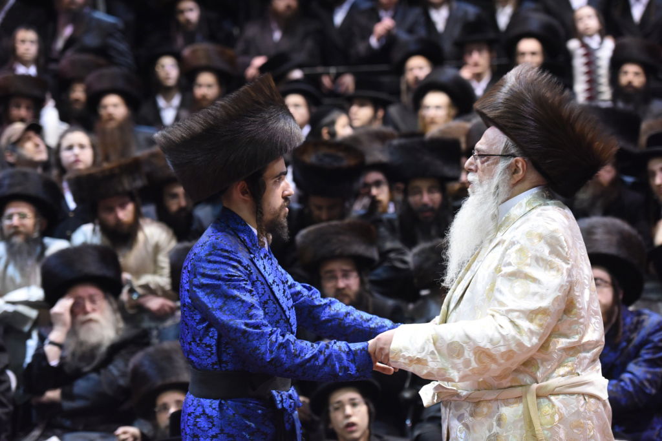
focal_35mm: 105
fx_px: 1931
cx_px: 331
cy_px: 220
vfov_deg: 13.0
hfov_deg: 19.5
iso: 2500
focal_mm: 105
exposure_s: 1/125
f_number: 3.2
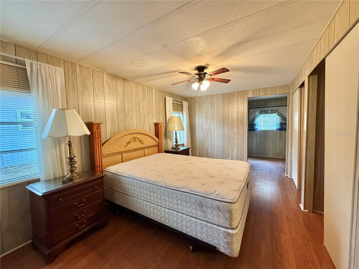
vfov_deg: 85.7
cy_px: 134
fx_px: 145
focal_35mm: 14
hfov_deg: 102.1
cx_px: 180
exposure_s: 1/60
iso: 400
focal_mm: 2.22
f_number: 2.2
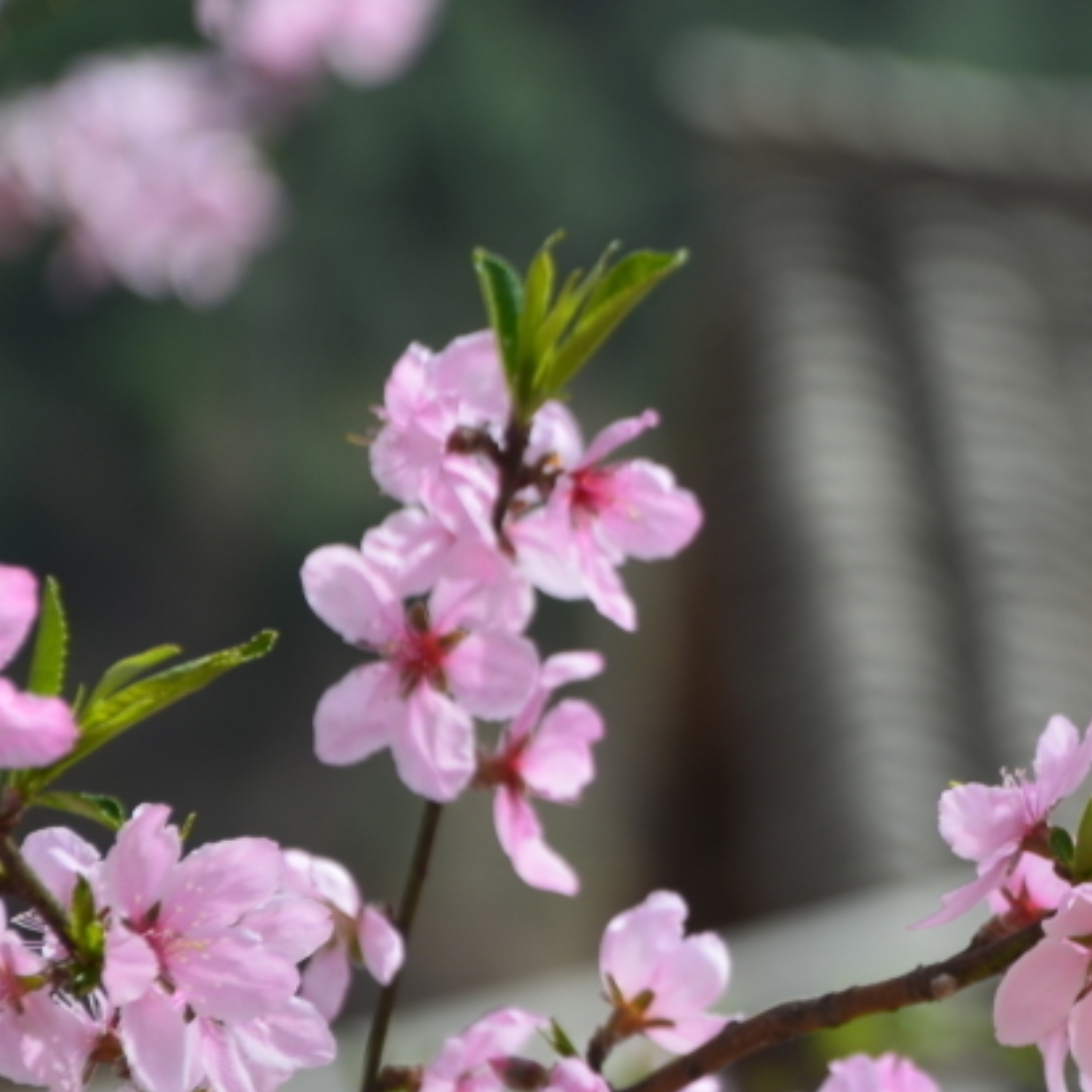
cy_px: 496
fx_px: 11851
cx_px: 1280
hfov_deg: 5.3
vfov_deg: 5.3
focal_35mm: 332
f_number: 5.6
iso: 100
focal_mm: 105
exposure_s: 1/160
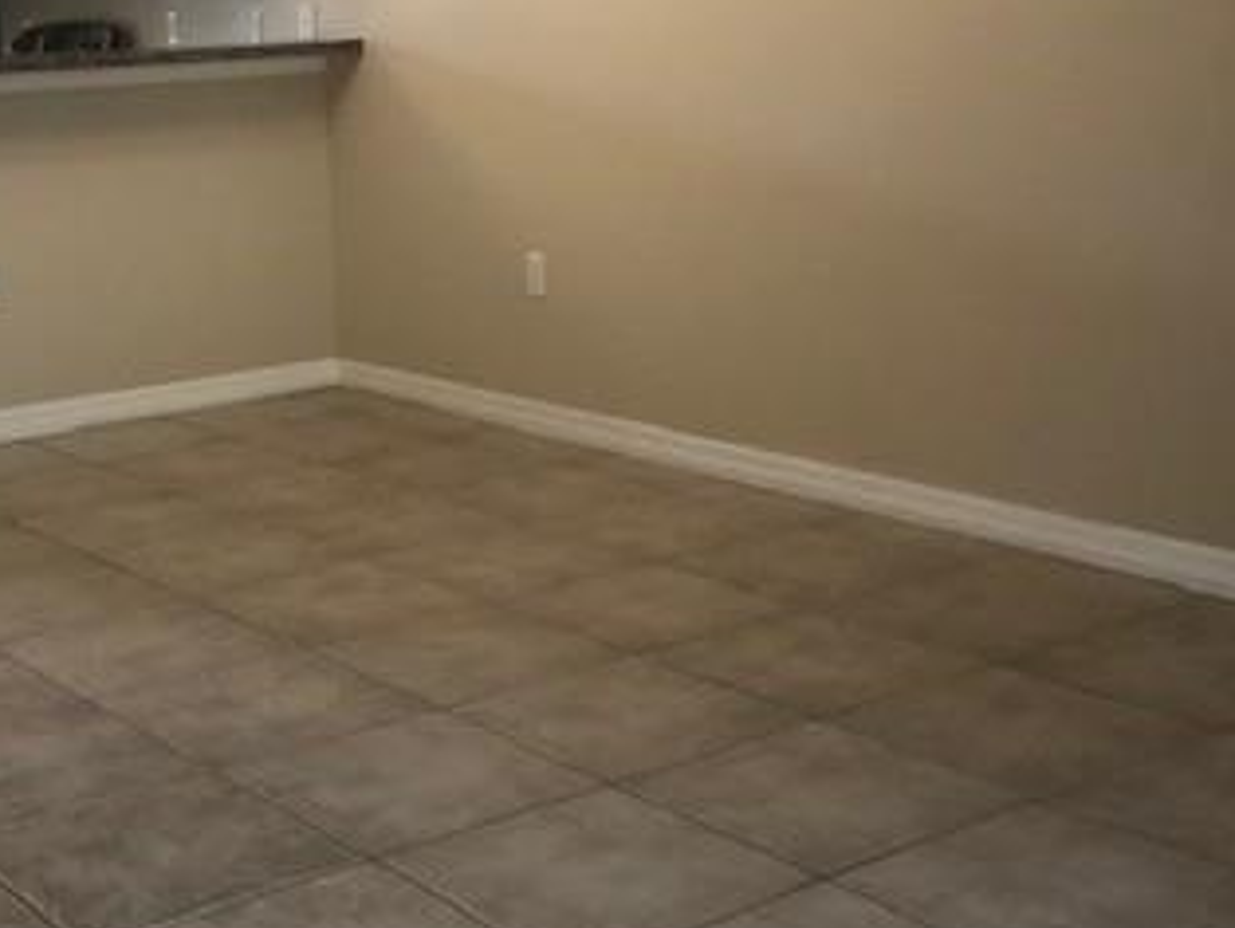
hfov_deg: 33.5
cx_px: 421
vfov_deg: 25.7
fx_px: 2035
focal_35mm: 57
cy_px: 421
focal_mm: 3.99
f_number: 1.8
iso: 32
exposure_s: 1/30
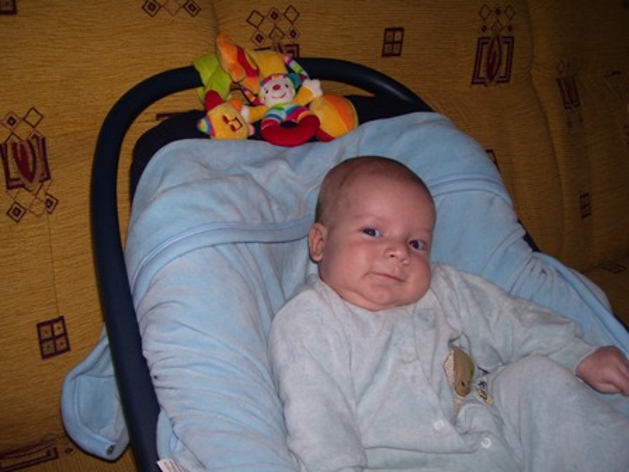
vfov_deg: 38.7
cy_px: 236
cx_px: 314
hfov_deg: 50.1
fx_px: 672
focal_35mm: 37
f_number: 2.7
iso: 80
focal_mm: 6
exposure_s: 1/60
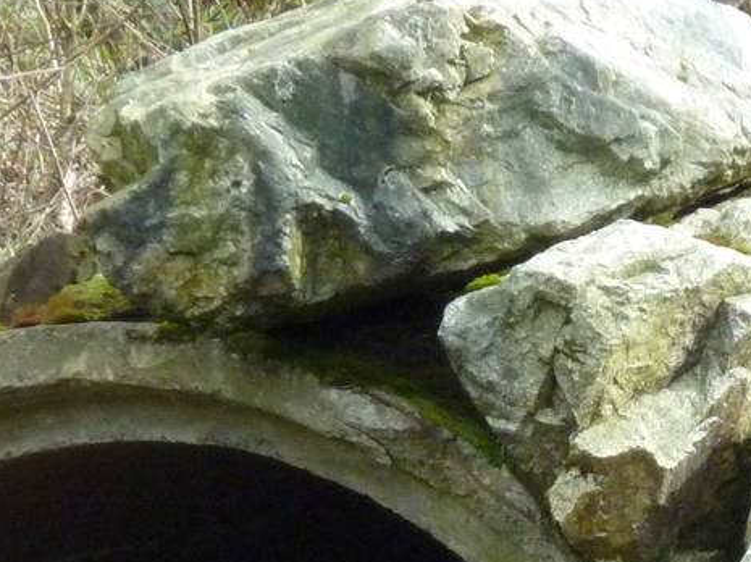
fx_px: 22394
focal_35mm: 1033
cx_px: 720
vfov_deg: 1.4
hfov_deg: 1.9
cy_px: 767
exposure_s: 1/320
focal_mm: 49.2
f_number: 4.9
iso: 400
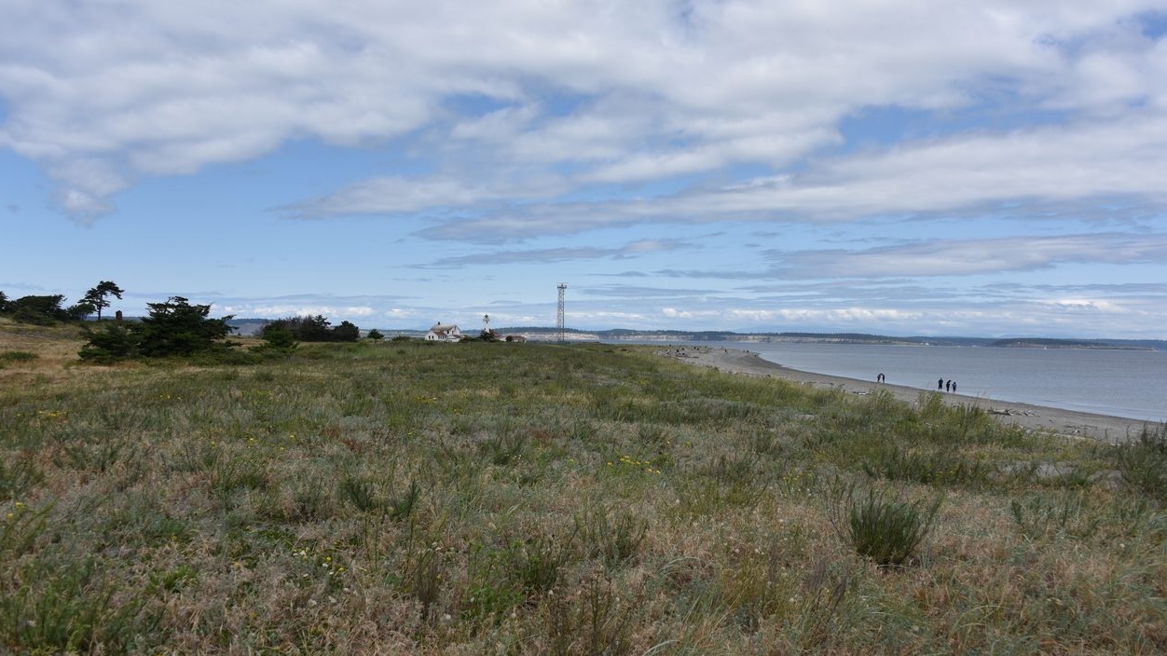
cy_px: 337
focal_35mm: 30
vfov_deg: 38.9
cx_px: 594
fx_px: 928
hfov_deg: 64.3
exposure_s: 1/320
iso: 100
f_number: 9
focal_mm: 28
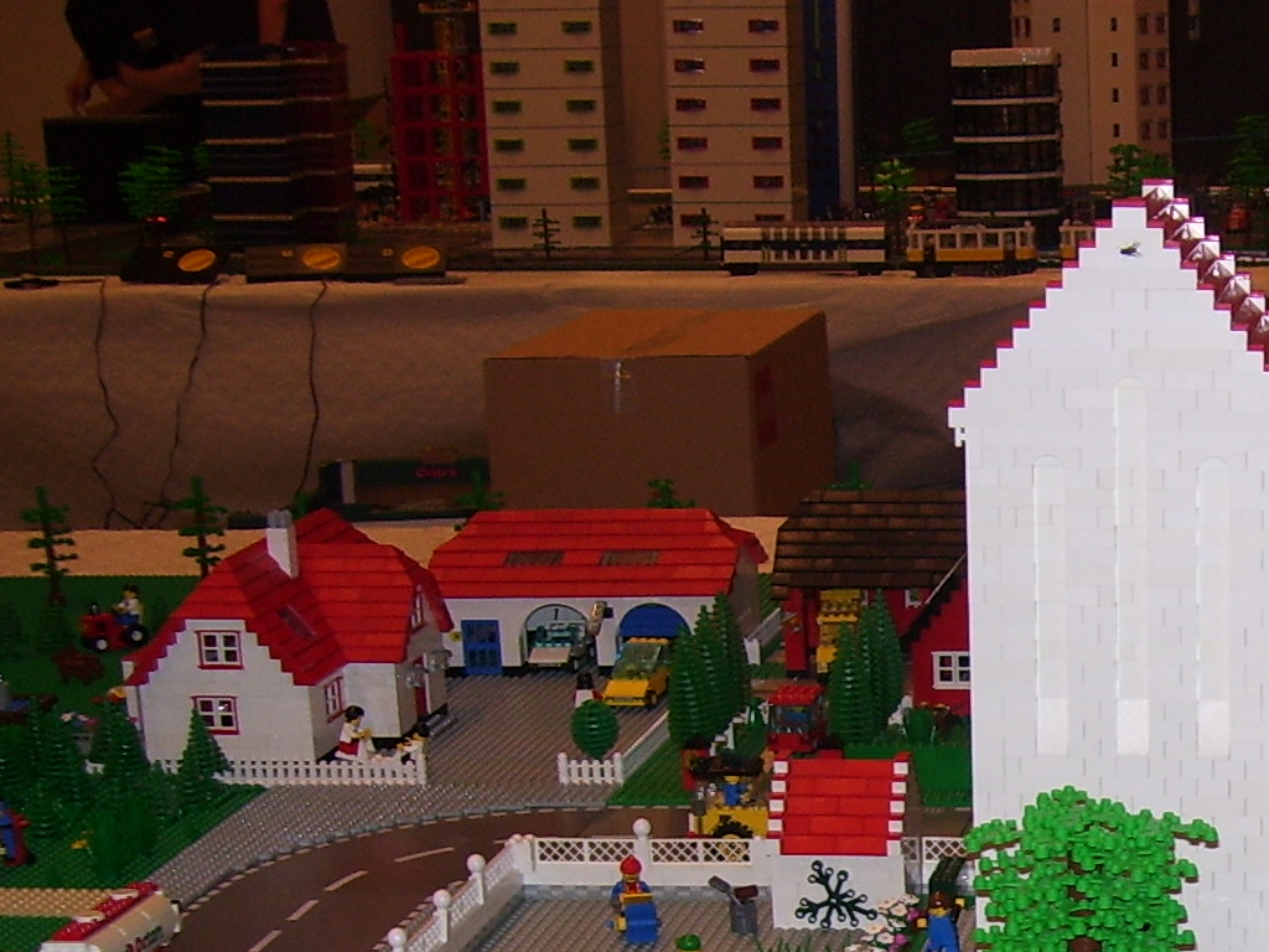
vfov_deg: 17.7
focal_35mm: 81
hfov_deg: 23.0
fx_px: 2969
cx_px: 1326
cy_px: 987
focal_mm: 6
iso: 80
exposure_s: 1/60
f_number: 2.7
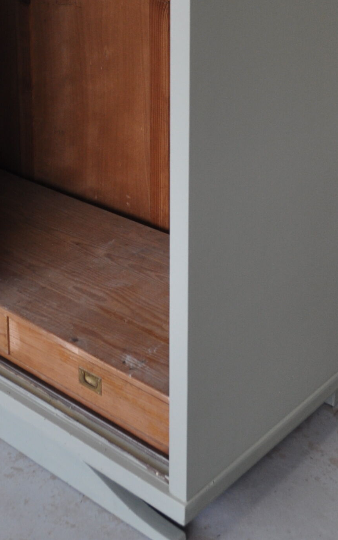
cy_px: 3
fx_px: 943
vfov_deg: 29.9
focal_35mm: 64
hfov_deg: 20.2
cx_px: 102
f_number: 5
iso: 400
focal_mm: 18
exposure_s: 1/100
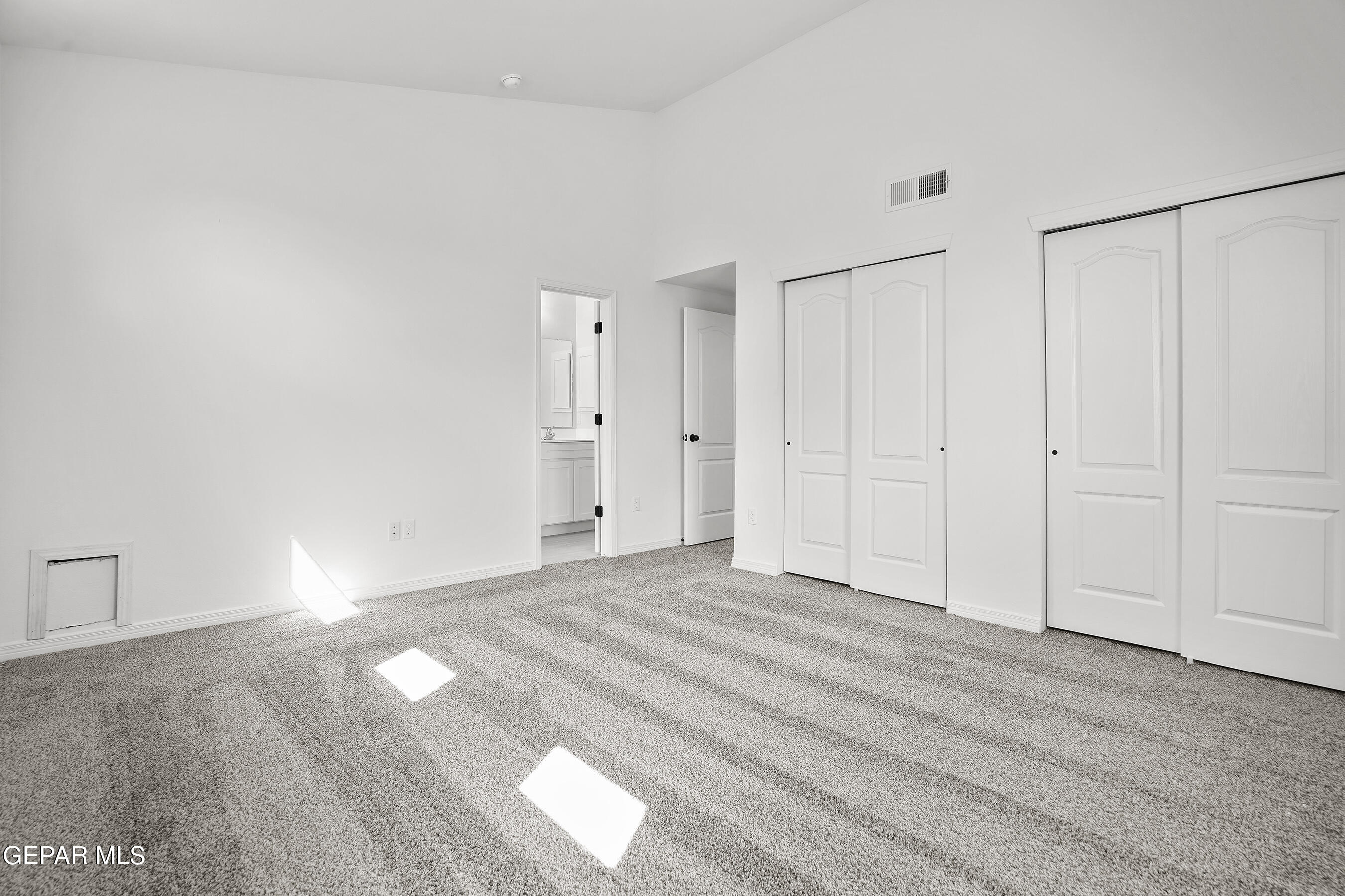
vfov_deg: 73.7
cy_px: 448
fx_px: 598
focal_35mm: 16
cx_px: 672
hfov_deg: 96.7
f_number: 8
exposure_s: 2
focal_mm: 16
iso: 125
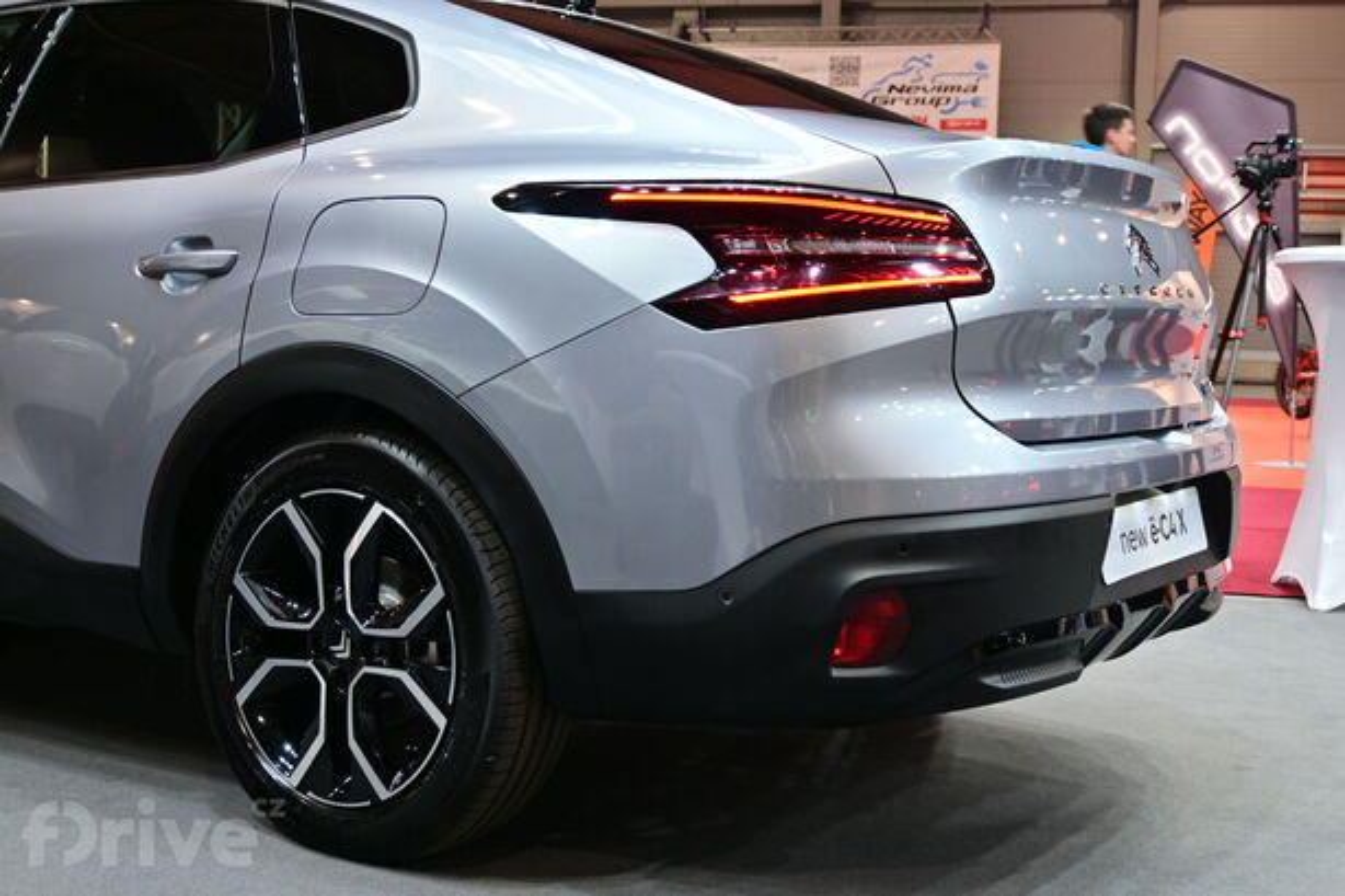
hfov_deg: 45.0
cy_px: 448
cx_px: 672
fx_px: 1625
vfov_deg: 30.8
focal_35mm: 44
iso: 450
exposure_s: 1/50
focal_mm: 29
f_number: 4.8
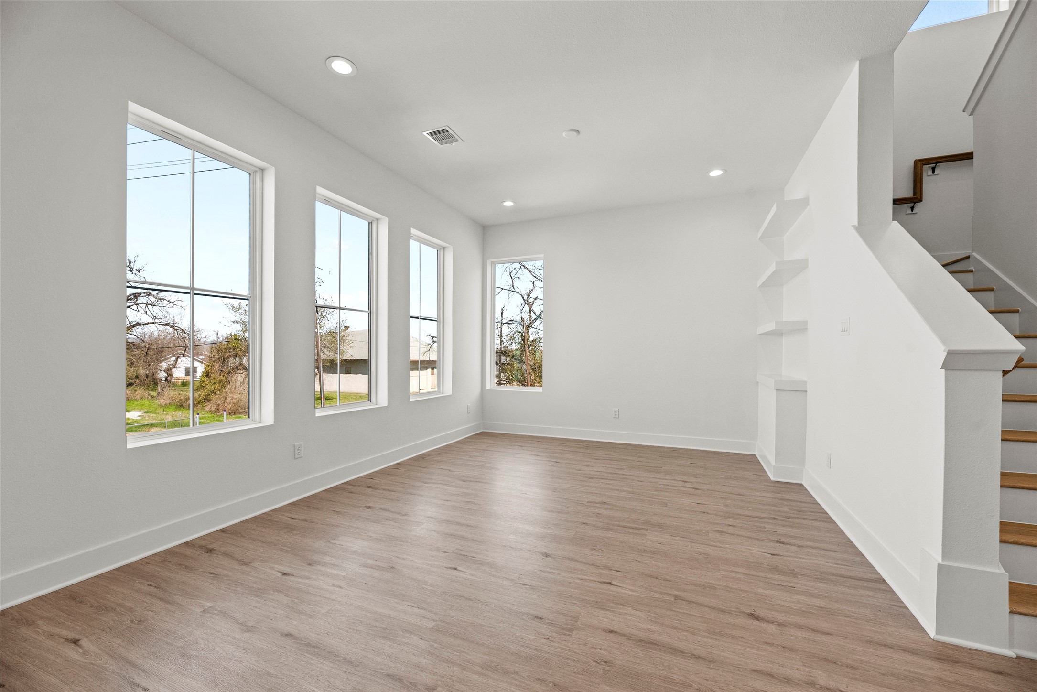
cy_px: 346
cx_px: 518
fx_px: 403
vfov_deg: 81.2
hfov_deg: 104.2
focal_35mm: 14
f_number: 8
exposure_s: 1/100
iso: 800
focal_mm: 14
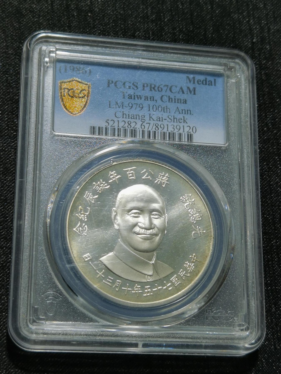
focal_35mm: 67
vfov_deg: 29.0
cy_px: 187
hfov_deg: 21.9
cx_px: 140
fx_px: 725
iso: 50
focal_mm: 6.67
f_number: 1.9
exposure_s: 1/100
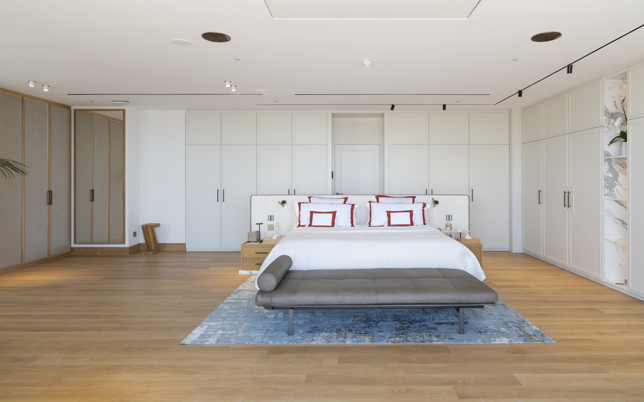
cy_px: 186
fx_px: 386
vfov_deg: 55.0
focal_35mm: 22
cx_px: 326
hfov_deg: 79.6
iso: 100
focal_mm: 21
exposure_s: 1/15
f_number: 11
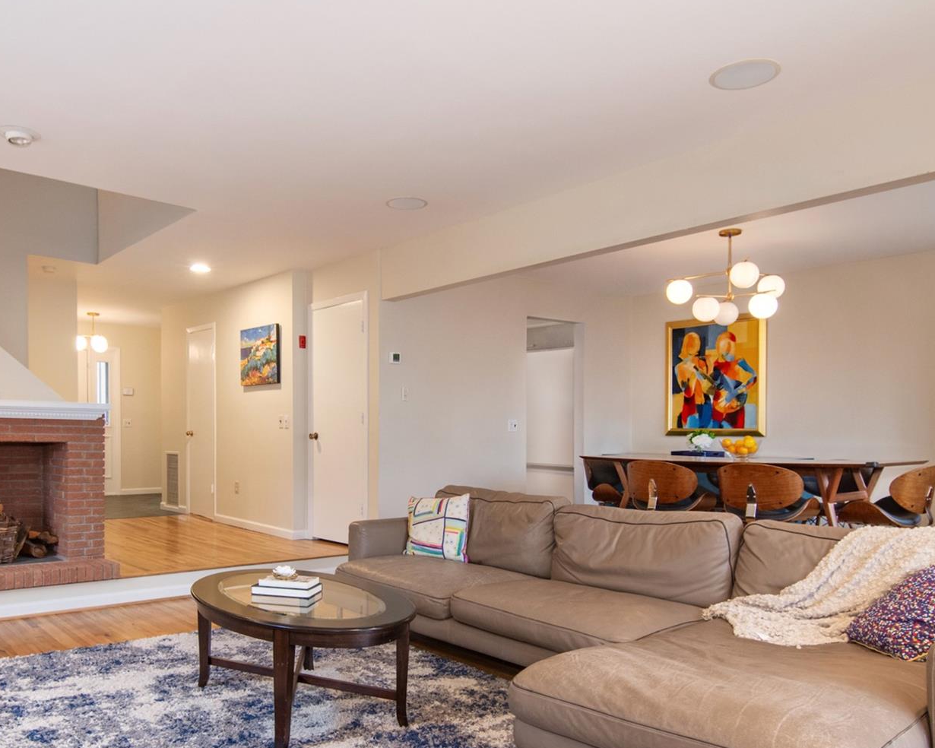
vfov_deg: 55.0
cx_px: 382
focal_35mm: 26
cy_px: 439
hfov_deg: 65.9
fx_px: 713
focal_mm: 11
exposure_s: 1/25
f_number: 8
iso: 640
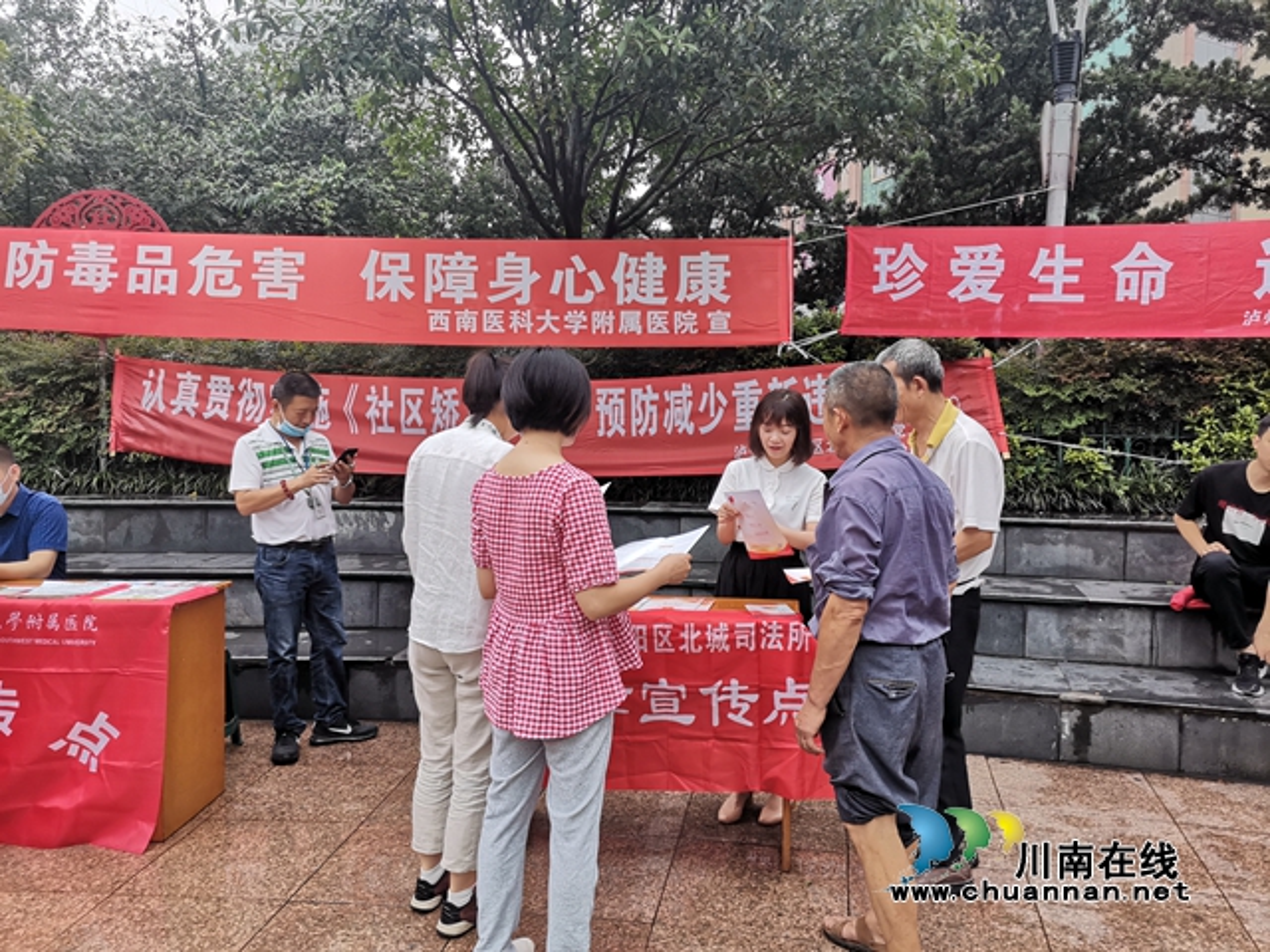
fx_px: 954
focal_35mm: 26
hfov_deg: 67.3
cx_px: 635
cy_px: 476
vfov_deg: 53.1
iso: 100
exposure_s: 1/100
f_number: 1.8
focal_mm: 5.5
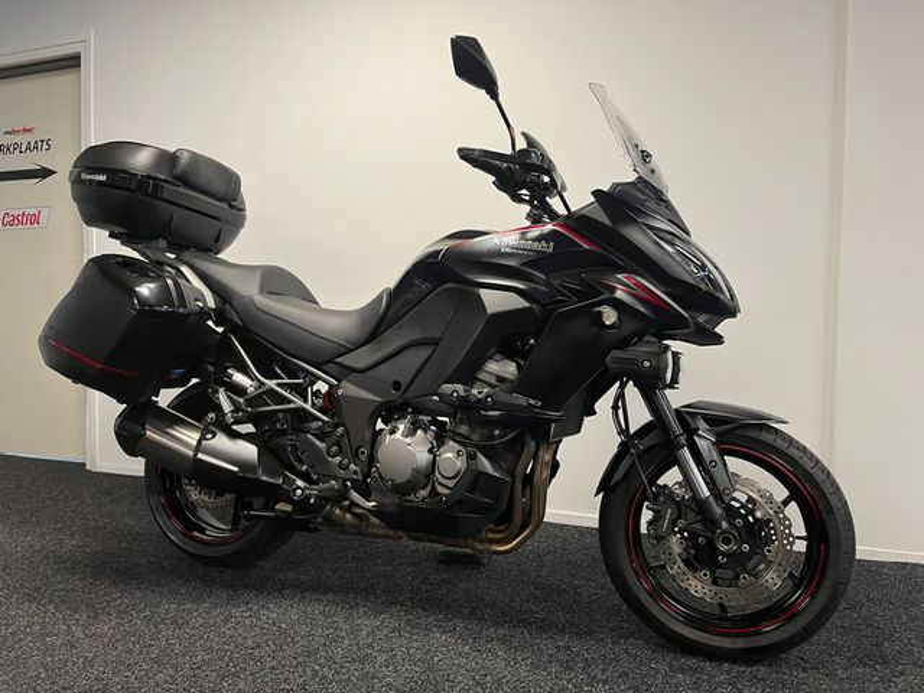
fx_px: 694
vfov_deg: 53.1
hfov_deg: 67.3
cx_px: 462
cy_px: 346
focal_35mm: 26
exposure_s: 1/50
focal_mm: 5.1
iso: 100
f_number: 1.6
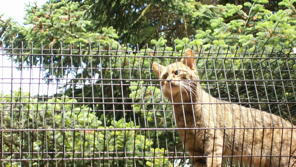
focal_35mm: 118
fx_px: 926
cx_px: 148
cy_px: 84
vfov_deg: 10.3
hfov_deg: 18.2
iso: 200
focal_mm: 18
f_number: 4.8
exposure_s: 1/187
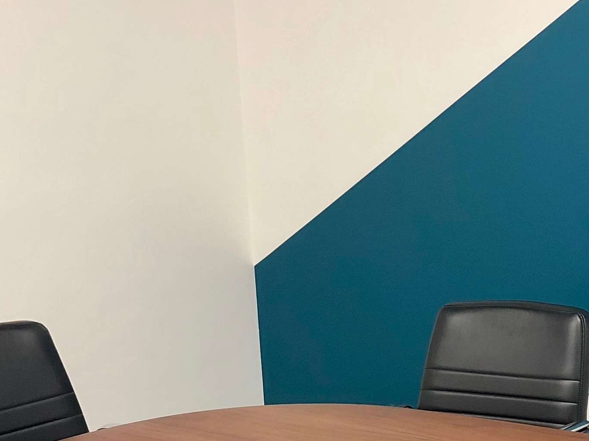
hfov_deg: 22.3
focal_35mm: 86
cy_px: 453
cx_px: 511
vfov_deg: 16.8
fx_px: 1463
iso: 40
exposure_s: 1/17
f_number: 1.8
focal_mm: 3.99
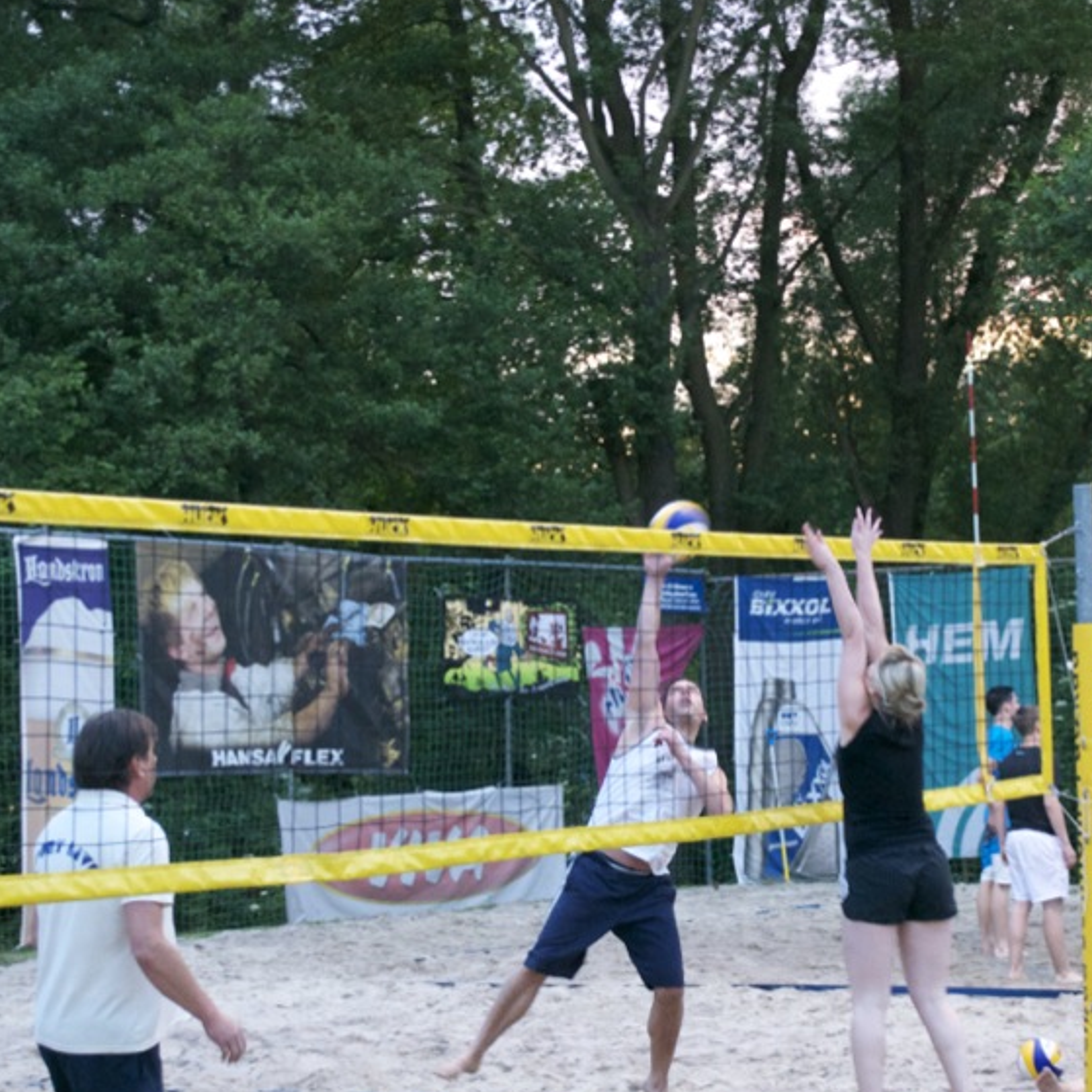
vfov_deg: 20.6
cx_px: 668
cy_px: 567
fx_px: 2998
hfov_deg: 20.6
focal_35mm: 84
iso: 3200
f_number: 5
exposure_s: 1/100
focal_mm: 36
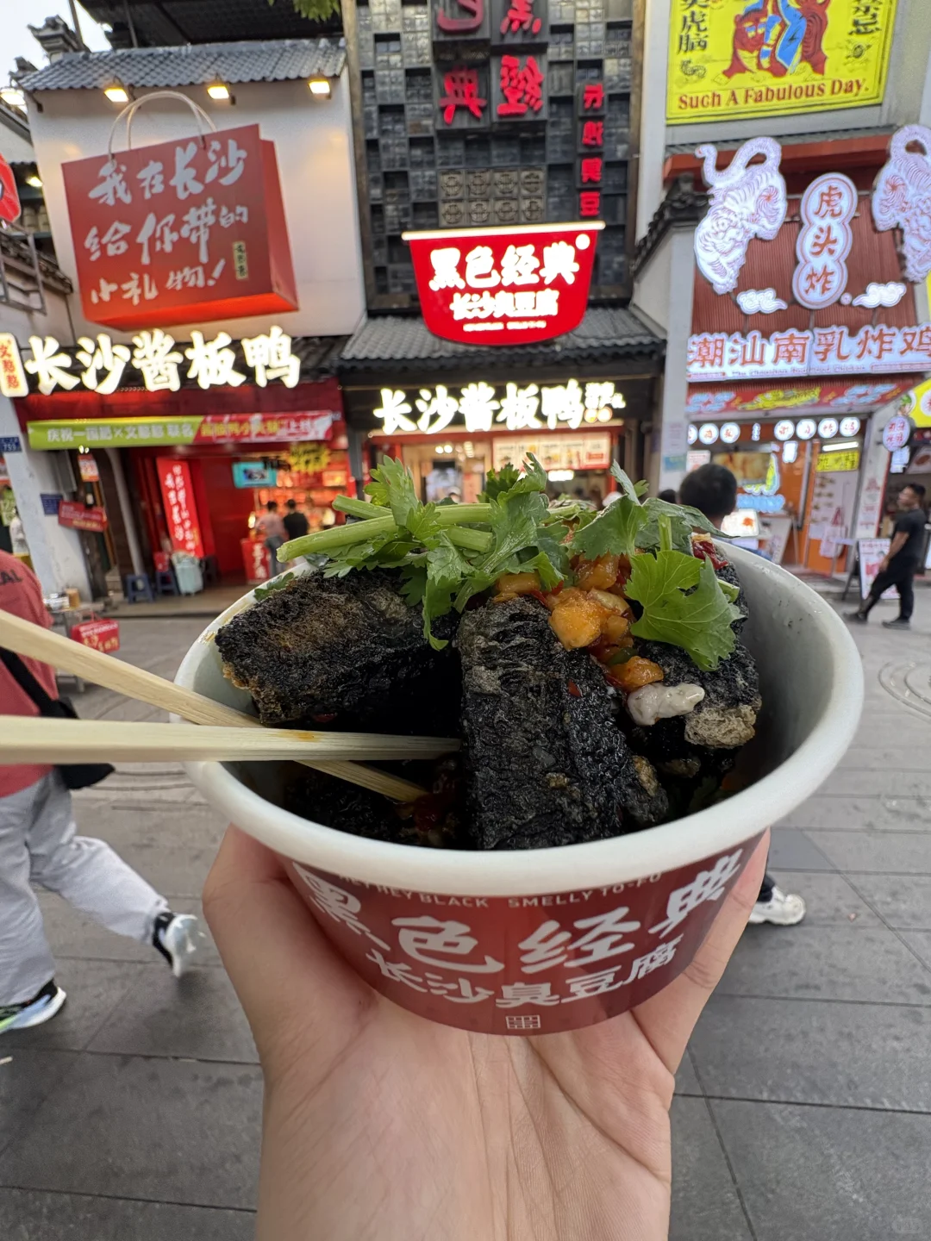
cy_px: 620
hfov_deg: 85.7
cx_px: 466
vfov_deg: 102.1
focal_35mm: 14
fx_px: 502
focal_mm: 2.22
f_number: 2.2
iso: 200
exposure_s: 1/99
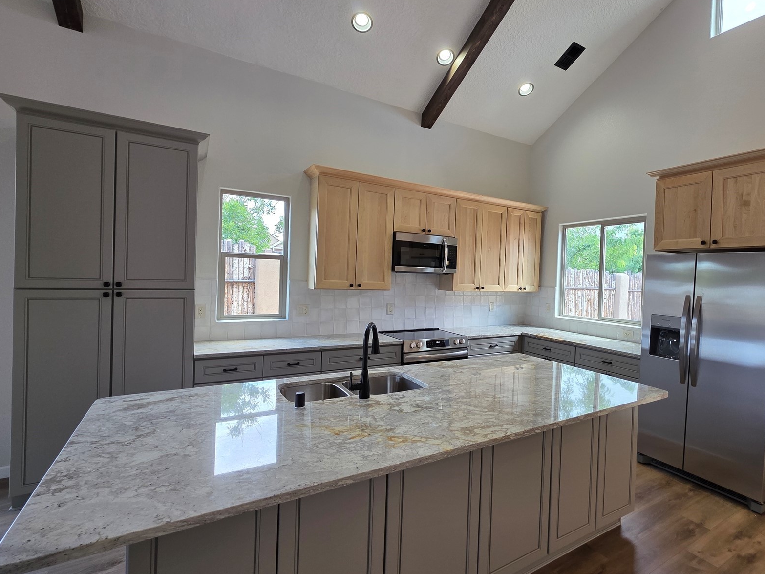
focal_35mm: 17
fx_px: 376
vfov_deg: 74.7
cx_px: 463
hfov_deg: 89.7
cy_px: 283
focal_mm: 2.2
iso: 125
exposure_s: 1/120
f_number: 1.9
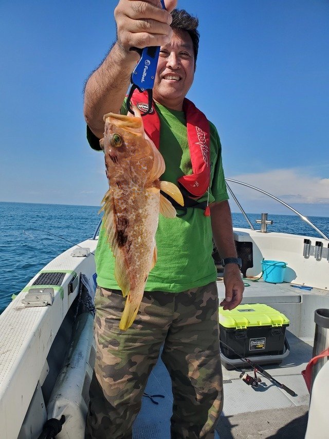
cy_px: 220
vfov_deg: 67.3
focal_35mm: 26
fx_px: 330
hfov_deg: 53.0
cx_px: 164
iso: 50
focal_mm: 4.3
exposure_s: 1/1529
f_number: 2.4
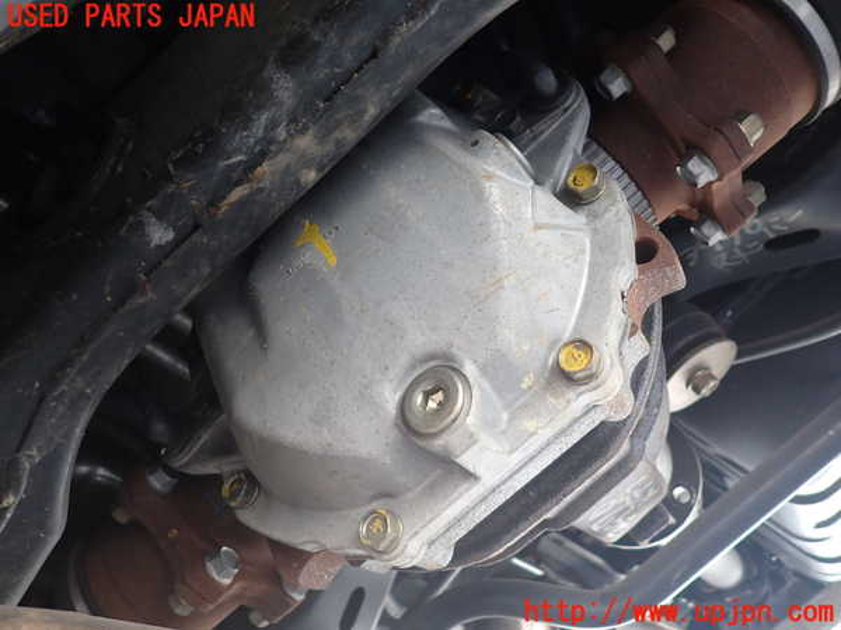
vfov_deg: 54.9
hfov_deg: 69.4
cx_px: 420
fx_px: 607
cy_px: 315
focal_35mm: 25
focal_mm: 4.5
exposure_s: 1/50
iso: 200
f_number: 2
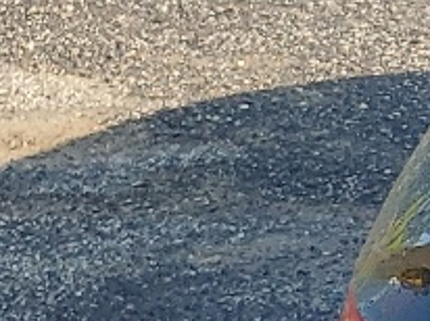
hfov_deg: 8.2
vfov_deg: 7.3
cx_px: 1313
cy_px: 160
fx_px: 2506
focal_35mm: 202
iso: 50
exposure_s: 1/1429
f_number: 1.5
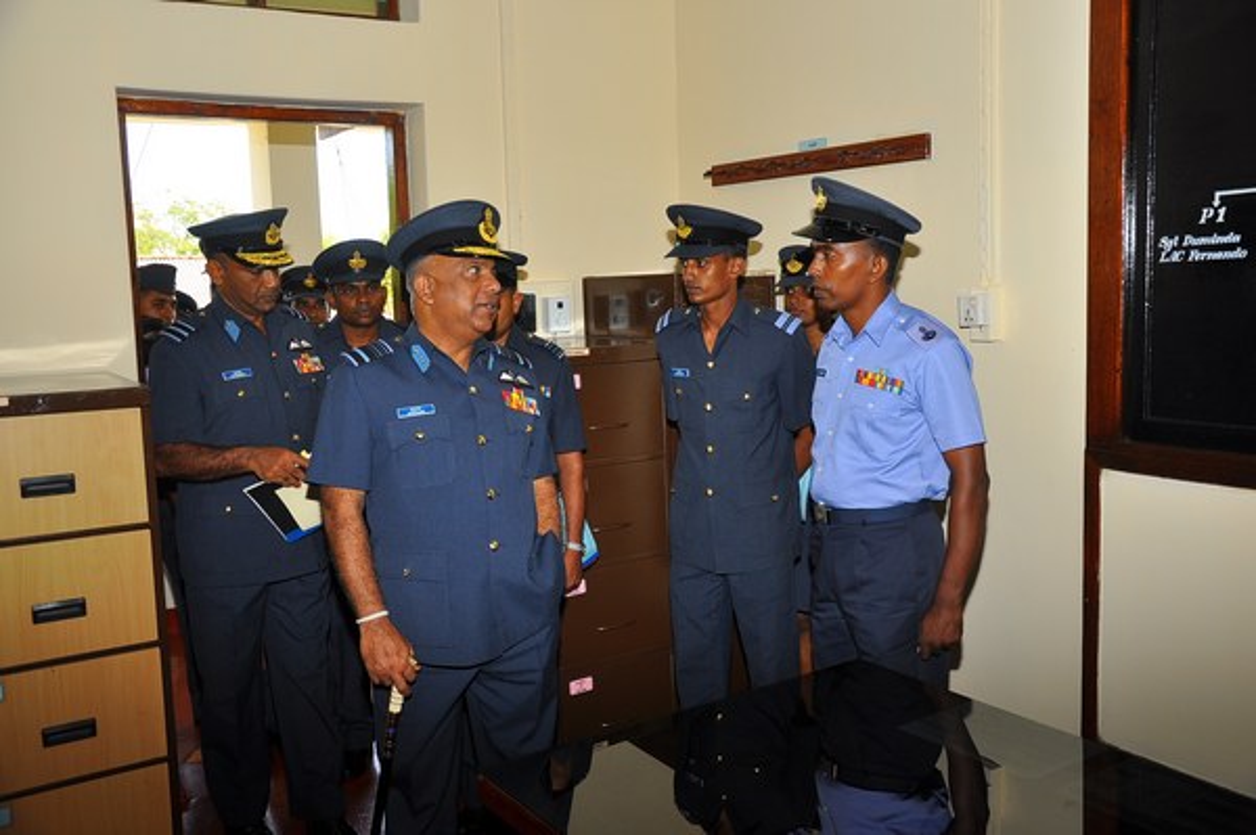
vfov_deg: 39.9
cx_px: 628
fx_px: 1150
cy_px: 418
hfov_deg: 57.3
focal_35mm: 33
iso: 200
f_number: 3.8
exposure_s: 1/200
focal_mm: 22
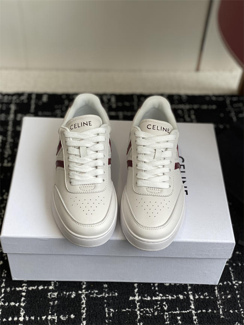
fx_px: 488
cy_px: 162
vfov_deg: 36.8
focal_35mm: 52
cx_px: 122
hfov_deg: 28.0
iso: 20
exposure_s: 1/292
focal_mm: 6
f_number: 2
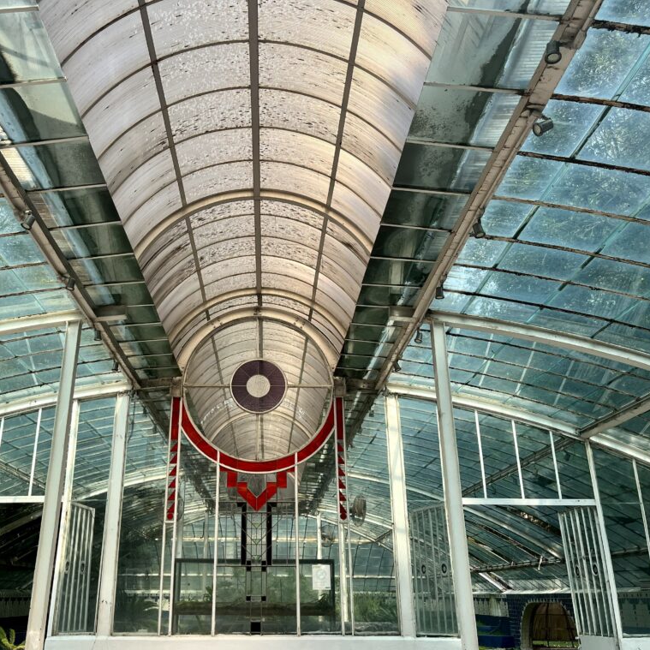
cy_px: 328
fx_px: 659
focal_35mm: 31
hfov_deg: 52.2
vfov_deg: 52.5
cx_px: 259
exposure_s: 1/975
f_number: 1.6
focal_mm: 5.1
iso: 50
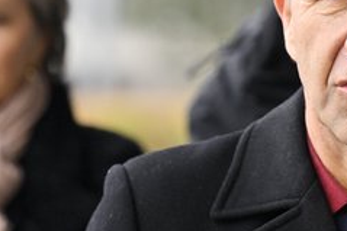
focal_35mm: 419
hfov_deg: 4.9
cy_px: 47
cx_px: 360
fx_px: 4036
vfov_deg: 3.3
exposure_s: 1/1000
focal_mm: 200
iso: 3200
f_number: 5
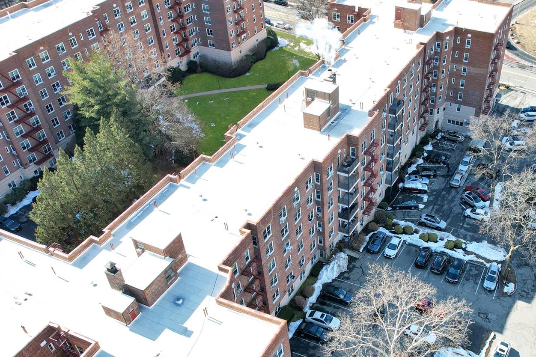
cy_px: 271
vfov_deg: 35.9
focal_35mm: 36
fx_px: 536
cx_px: 352
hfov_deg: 52.3
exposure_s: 1/800
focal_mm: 8.38
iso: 200
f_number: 2.8
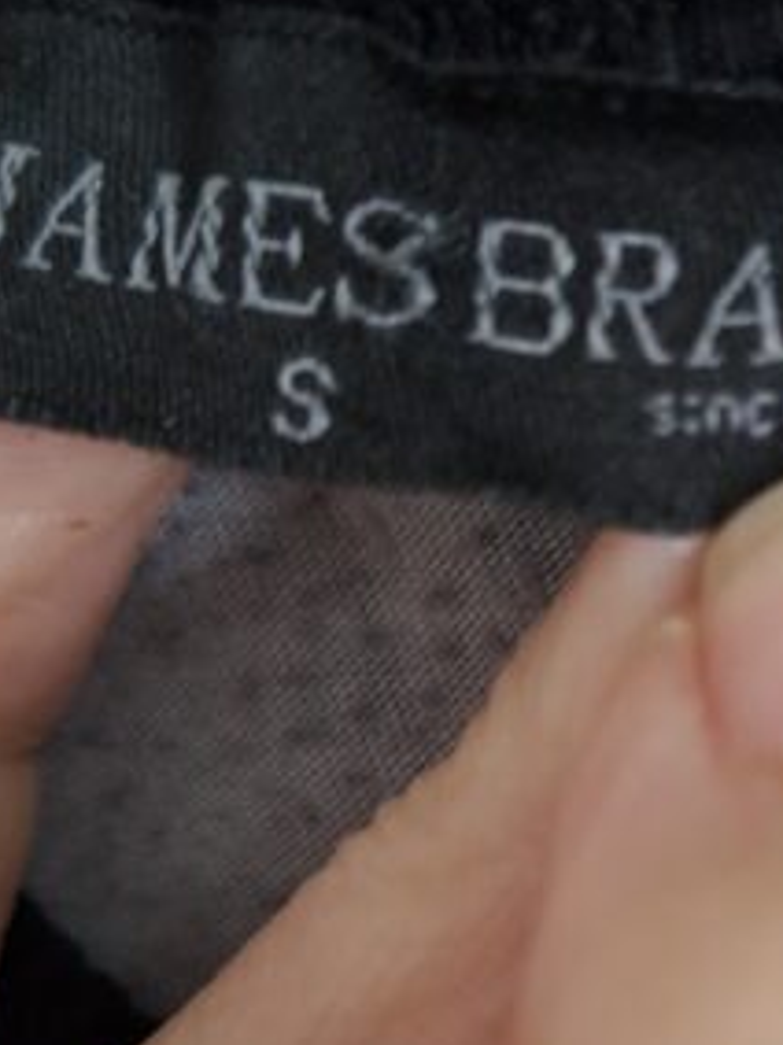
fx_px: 1962
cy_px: 742
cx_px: 765
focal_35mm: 65
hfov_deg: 21.8
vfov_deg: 29.5
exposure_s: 1/20
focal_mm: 5.54
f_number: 1.8
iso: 800
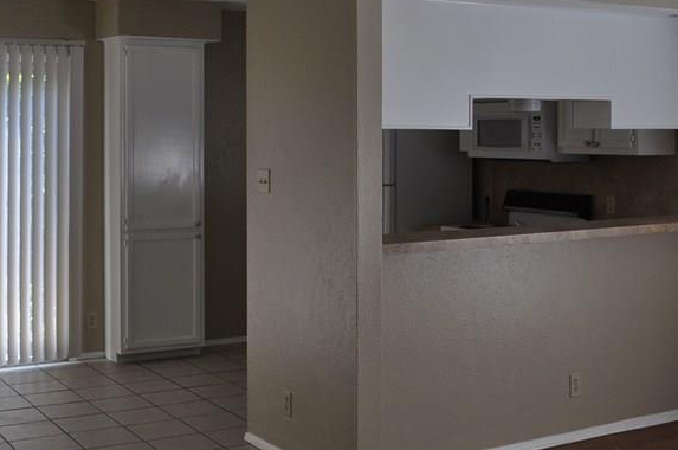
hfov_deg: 35.1
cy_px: 130
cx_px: 324
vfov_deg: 23.5
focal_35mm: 57
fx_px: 1072
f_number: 5
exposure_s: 1/100
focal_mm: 20
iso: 400
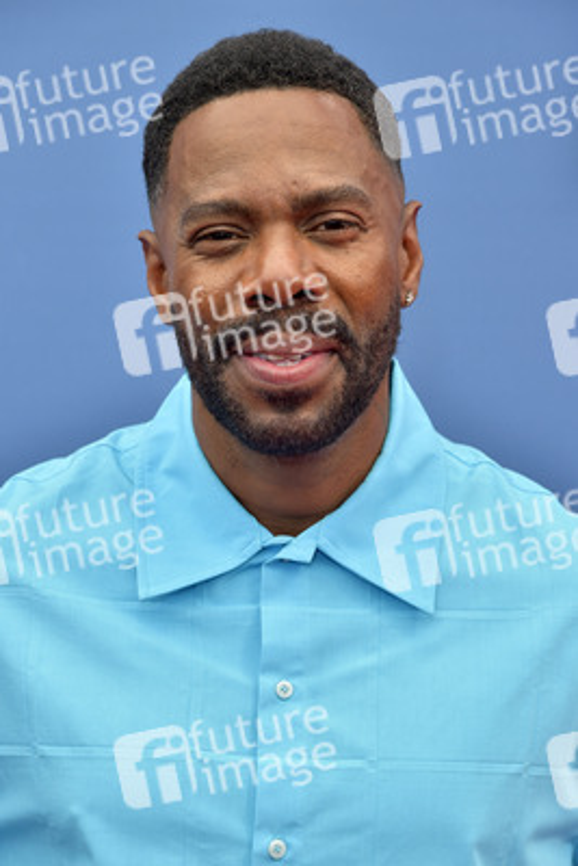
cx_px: 289
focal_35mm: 98
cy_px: 433
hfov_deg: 14.0
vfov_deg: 20.8
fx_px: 2358
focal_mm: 98
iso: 320
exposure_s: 1/250
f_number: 7.1
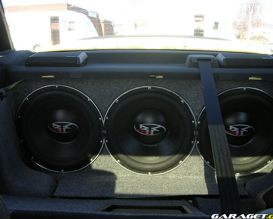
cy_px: 110
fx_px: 323
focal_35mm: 40
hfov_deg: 45.8
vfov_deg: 37.4
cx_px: 143
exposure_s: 1/84.5
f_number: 2.8
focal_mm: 5.8
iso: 100
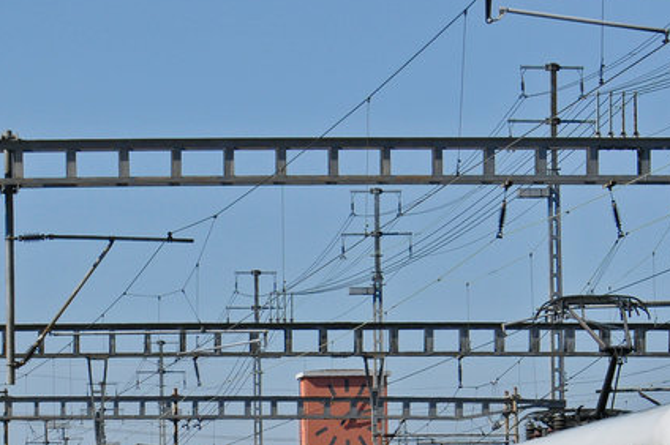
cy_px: 428
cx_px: 337
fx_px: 5523
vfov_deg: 4.6
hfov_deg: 6.9
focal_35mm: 297
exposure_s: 1/1000
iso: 400
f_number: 10
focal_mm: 70
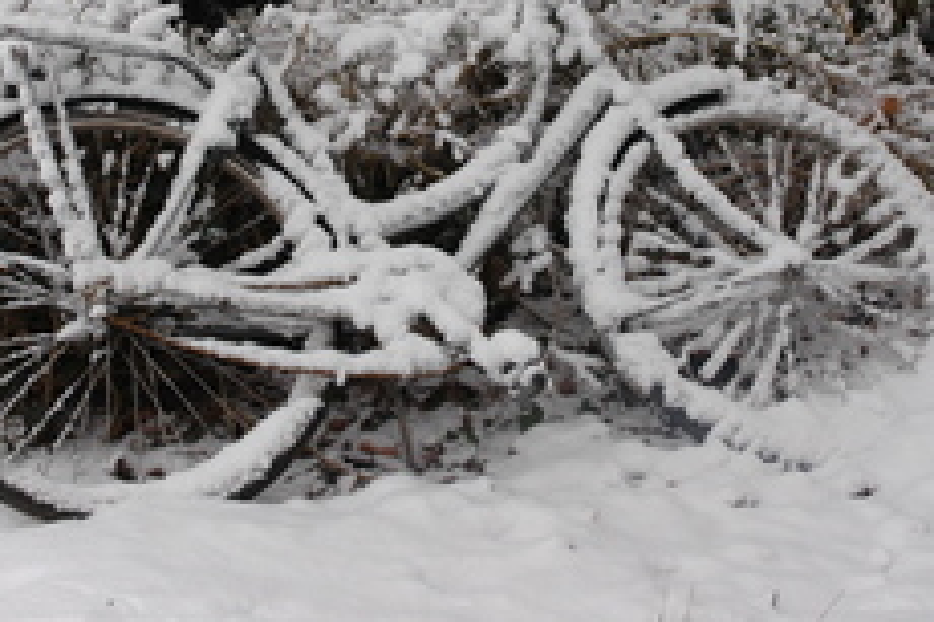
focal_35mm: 87
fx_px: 2255
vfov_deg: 15.6
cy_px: 126
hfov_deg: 23.4
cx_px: 382
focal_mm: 29
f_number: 7.1
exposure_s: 1/200
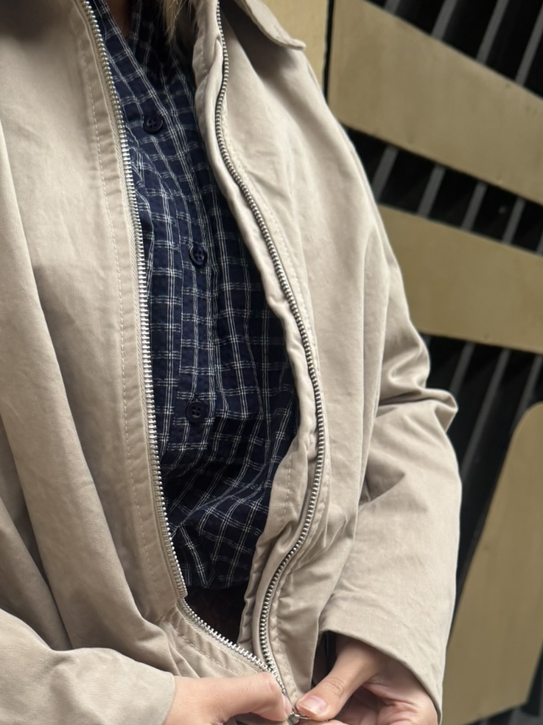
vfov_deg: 37.3
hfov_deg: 28.8
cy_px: 541
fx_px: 1046
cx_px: 159
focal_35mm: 50
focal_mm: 6.76
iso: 200
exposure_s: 1/121
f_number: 1.78
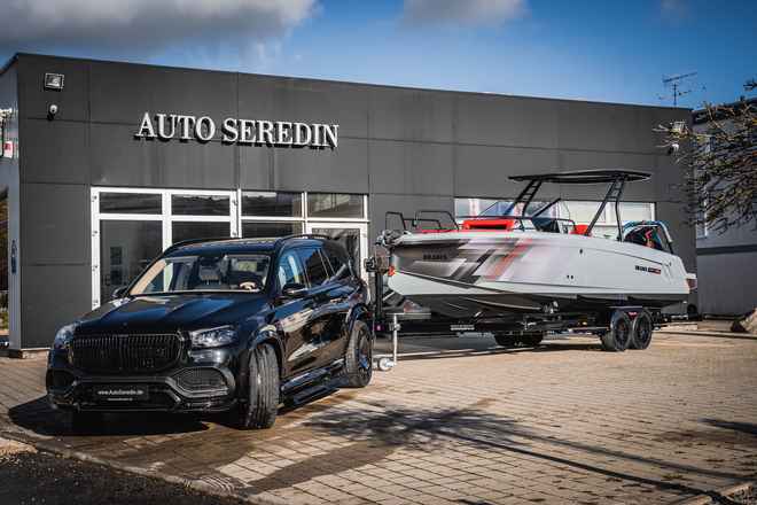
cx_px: 378
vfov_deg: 26.5
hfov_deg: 38.9
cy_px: 252
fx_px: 1072
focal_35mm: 51
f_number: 6.3
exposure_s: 1/800
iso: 250
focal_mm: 51
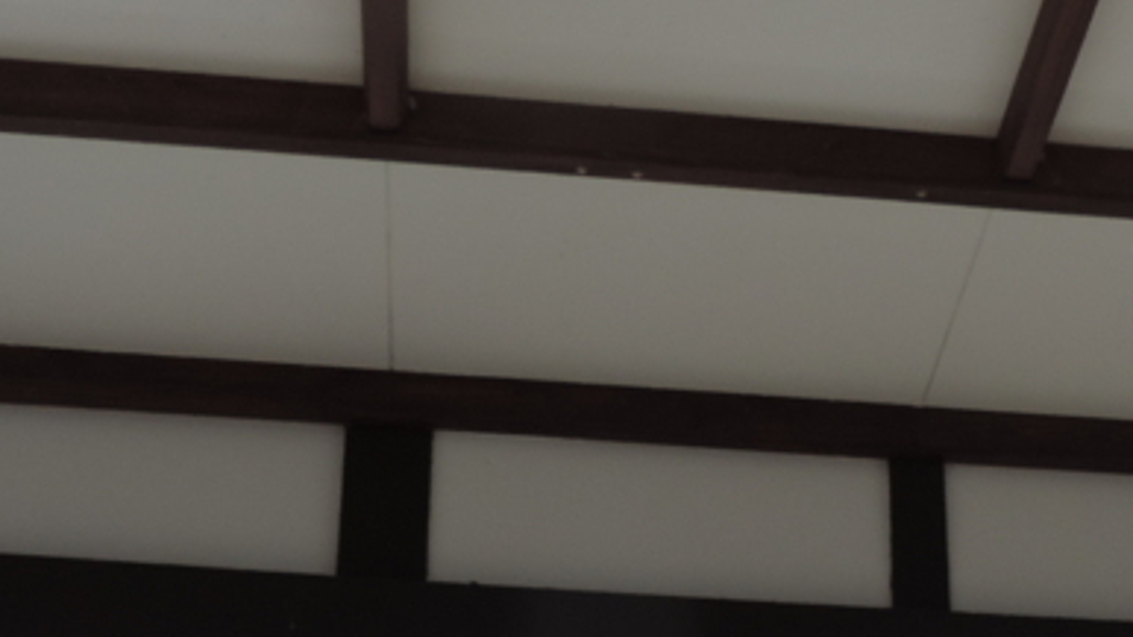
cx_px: 807
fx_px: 2373
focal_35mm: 79
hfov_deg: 26.6
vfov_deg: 14.8
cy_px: 769
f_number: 3.3
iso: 80
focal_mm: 6.2
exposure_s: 1/160
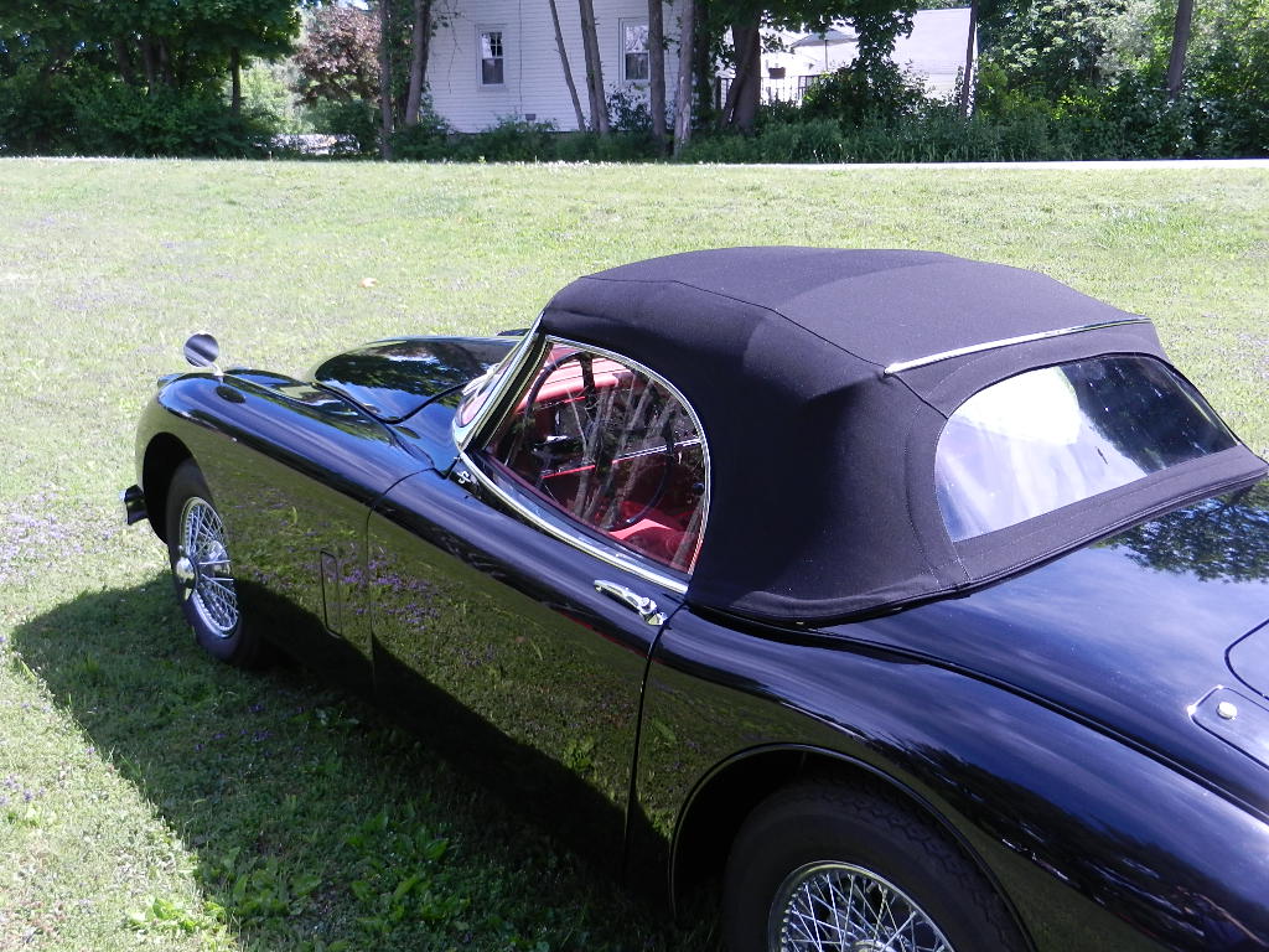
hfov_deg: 55.4
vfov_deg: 42.9
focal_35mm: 33
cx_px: 634
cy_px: 476
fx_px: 1210
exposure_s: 1/320
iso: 160
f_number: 3.8
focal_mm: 5.9
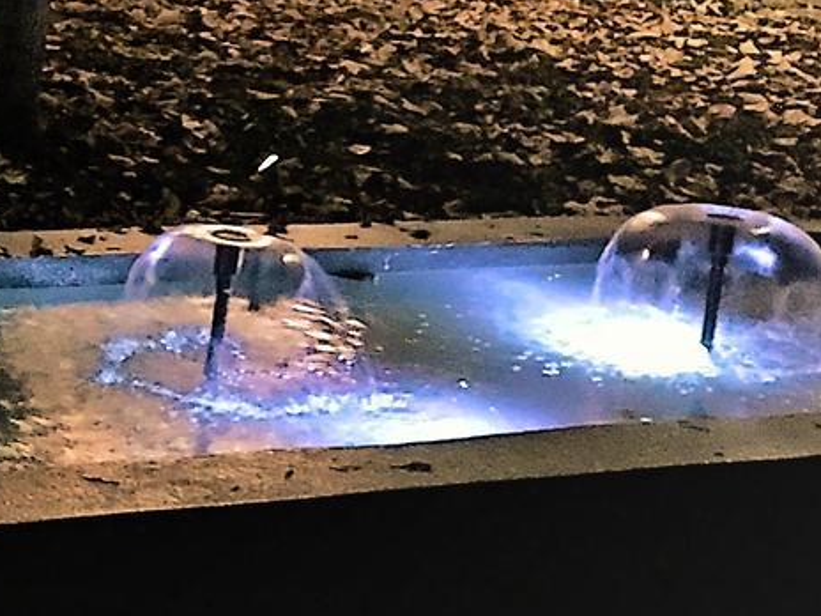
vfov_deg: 11.5
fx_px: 3036
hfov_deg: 14.6
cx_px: -308
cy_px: 97
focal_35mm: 128
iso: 200
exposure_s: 1/4
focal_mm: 4.15
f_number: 2.2
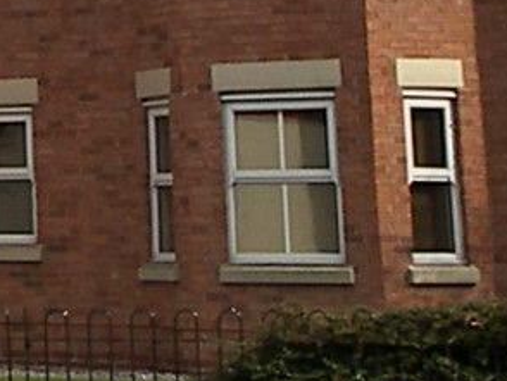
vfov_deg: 8.7
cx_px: -364
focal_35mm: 167
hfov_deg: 11.1
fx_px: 2448
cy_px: -178
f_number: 4
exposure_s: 1/3200
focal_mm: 10.1
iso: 400
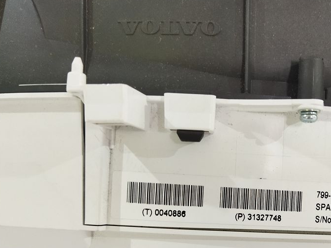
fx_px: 459
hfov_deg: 38.6
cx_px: 248
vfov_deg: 29.6
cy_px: 198
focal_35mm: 48
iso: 236
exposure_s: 1/50
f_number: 1.79
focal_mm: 4.71
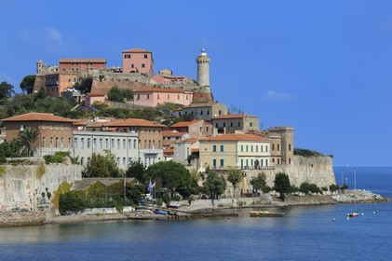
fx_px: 1469
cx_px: 196
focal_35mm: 135
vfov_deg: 10.1
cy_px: 130
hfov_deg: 15.2
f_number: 11
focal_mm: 135
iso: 200
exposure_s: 1/320
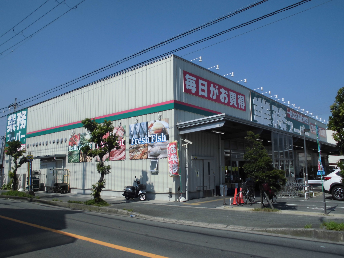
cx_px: 172
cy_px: 129
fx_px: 288
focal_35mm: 29
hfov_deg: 61.7
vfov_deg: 48.2
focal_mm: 5.3
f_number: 11.8
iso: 100
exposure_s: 1/125
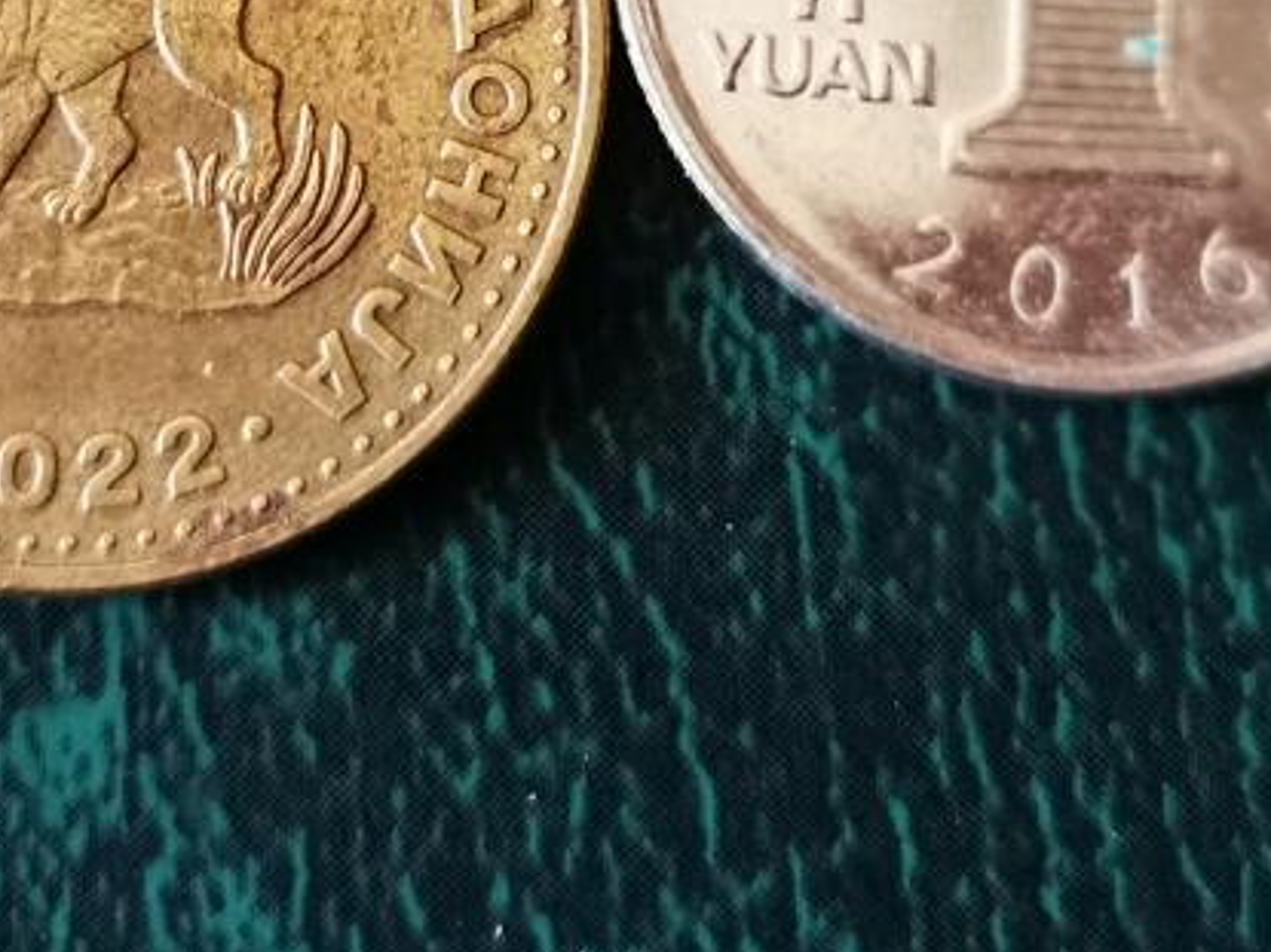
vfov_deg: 13.2
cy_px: -312
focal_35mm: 108
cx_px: 410
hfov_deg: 18.2
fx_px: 3964
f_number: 4
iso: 250
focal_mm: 5.56
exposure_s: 1/50
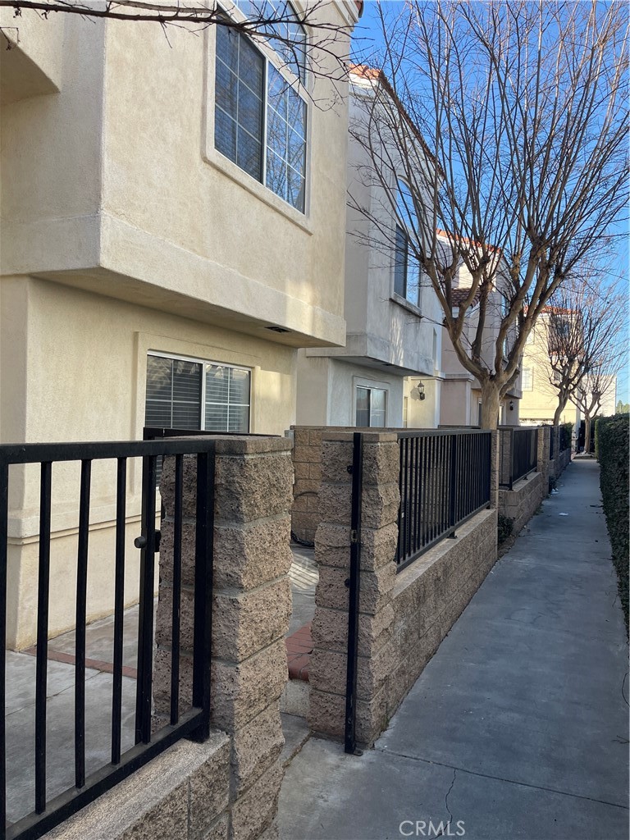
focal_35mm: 25
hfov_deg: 54.9
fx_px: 607
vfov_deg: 69.4
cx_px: 315
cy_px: 420
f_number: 1.6
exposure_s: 1/676
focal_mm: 5.1
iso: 32
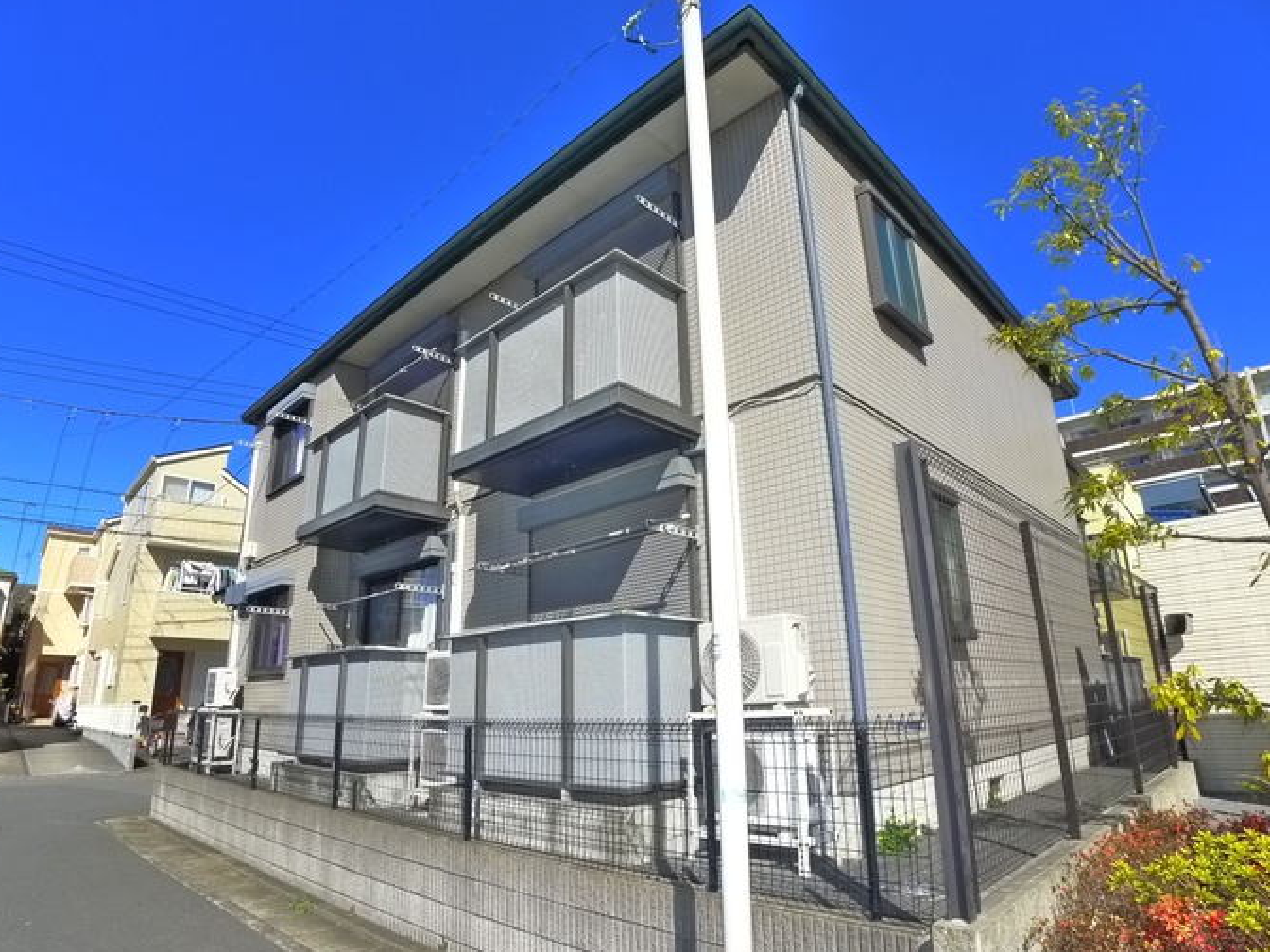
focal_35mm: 25
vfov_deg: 54.9
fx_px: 917
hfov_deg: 69.4
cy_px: 490
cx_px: 633
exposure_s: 1/800
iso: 400
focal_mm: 5.1
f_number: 4
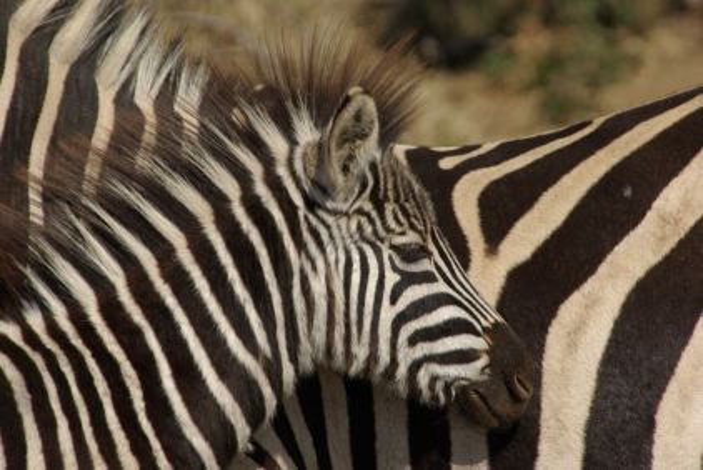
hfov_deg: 7.6
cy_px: 235
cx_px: 352
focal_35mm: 270
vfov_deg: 5.1
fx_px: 5276
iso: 100
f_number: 8
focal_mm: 180
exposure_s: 1/320
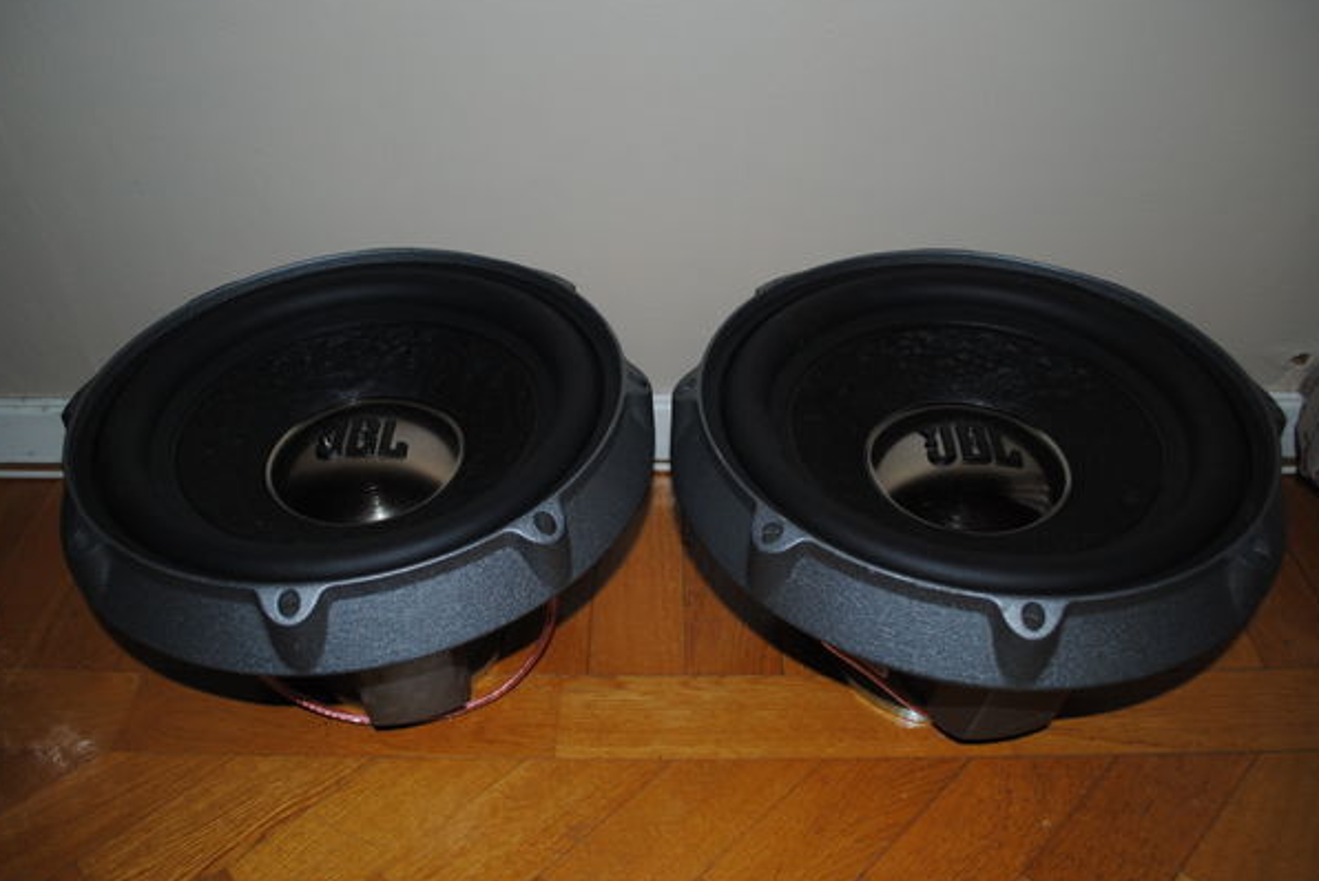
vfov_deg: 45.0
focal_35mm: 29
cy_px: 458
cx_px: 644
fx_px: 1063
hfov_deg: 63.6
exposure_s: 1/60
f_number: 3.5
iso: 200
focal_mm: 18
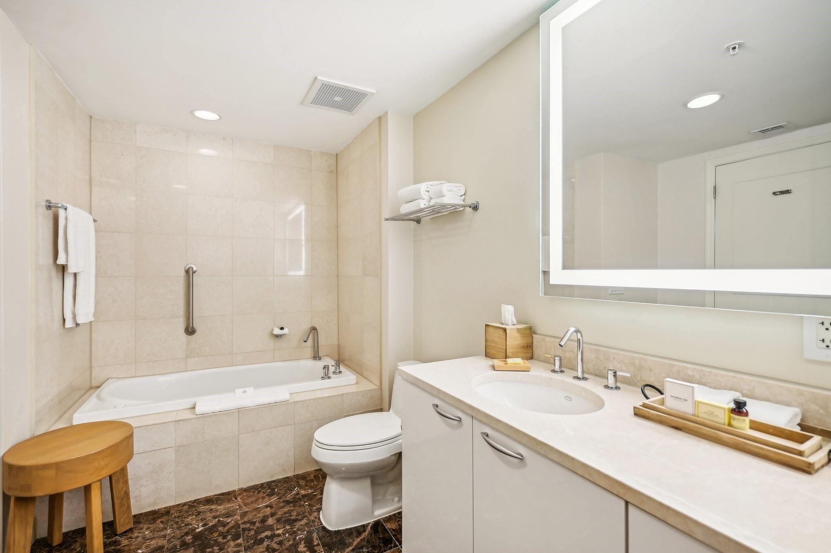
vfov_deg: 73.7
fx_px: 369
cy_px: 276
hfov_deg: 96.8
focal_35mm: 16
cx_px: 416
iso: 100
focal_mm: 16
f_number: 4.5
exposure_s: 1/50
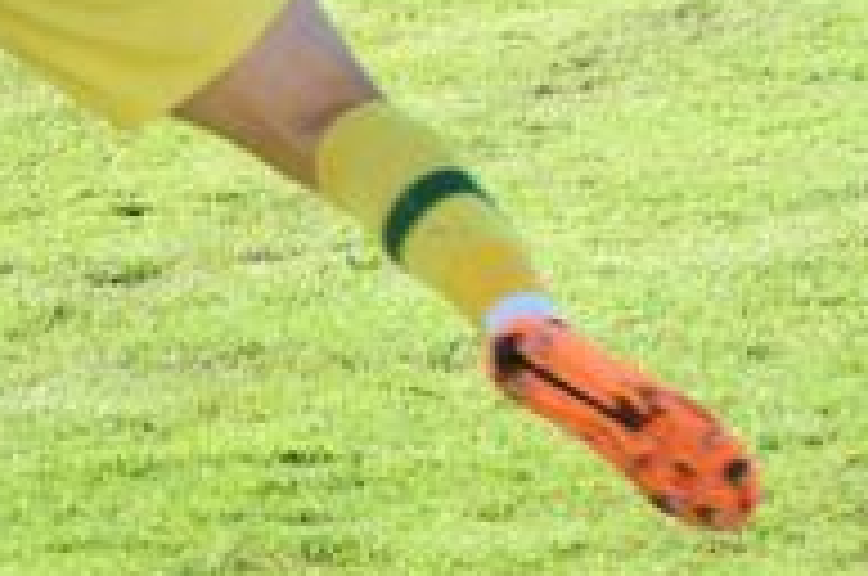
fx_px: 8497
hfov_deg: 5.8
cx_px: 1106
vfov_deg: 3.9
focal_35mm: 353
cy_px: -194
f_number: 4.5
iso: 400
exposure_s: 1/800
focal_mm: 72
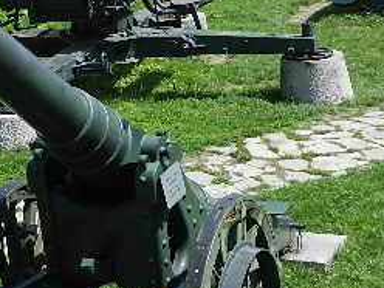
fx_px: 1287
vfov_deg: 12.7
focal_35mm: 116
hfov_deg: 16.7
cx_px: 37
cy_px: 39
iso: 160
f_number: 4.2
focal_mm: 8.2
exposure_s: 1/800
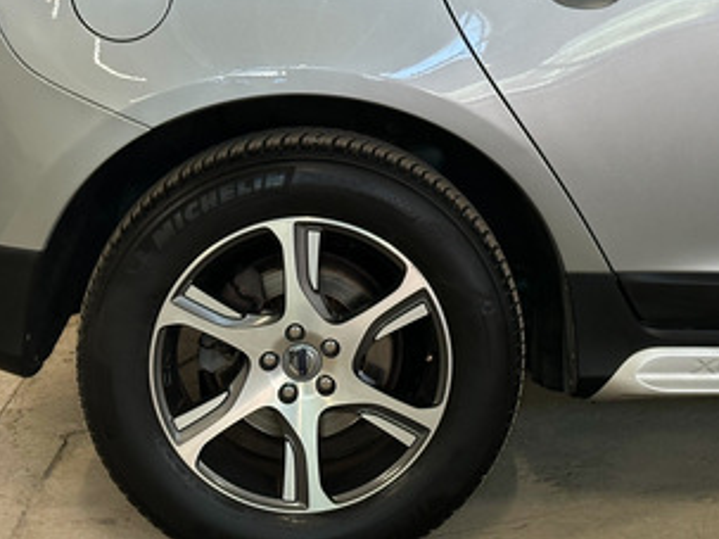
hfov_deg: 20.6
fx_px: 1972
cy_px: 66
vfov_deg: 15.4
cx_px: 460
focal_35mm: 95
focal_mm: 6.86
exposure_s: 1/50
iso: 80
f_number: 1.8
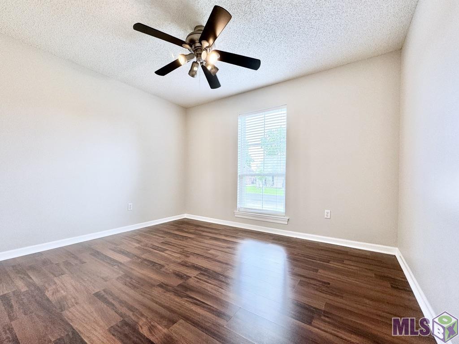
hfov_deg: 102.1
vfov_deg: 85.7
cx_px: 230
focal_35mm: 14
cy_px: 172
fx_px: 186
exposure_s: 1/60
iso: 80
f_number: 2.2
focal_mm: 2.22
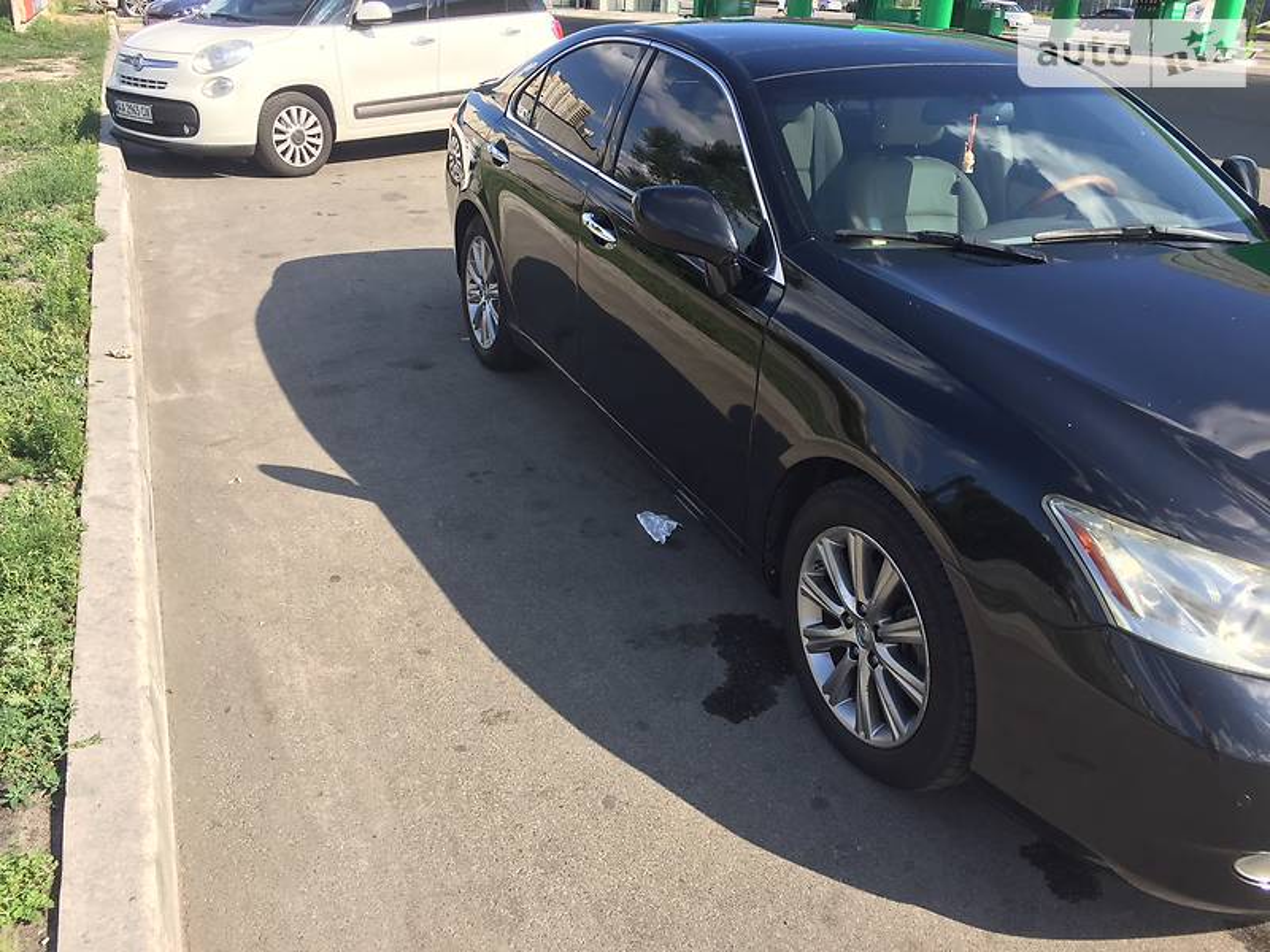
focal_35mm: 29
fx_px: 1064
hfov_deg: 61.7
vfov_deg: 48.2
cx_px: 635
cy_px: 476
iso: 32
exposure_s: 1/860
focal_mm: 4.2
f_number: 2.2
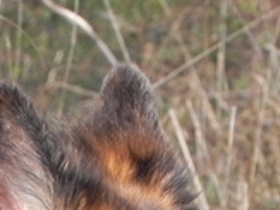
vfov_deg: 1.6
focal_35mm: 912
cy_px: 384
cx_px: -9
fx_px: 7372
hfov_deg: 2.2
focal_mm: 44
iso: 160
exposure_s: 1/126
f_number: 5
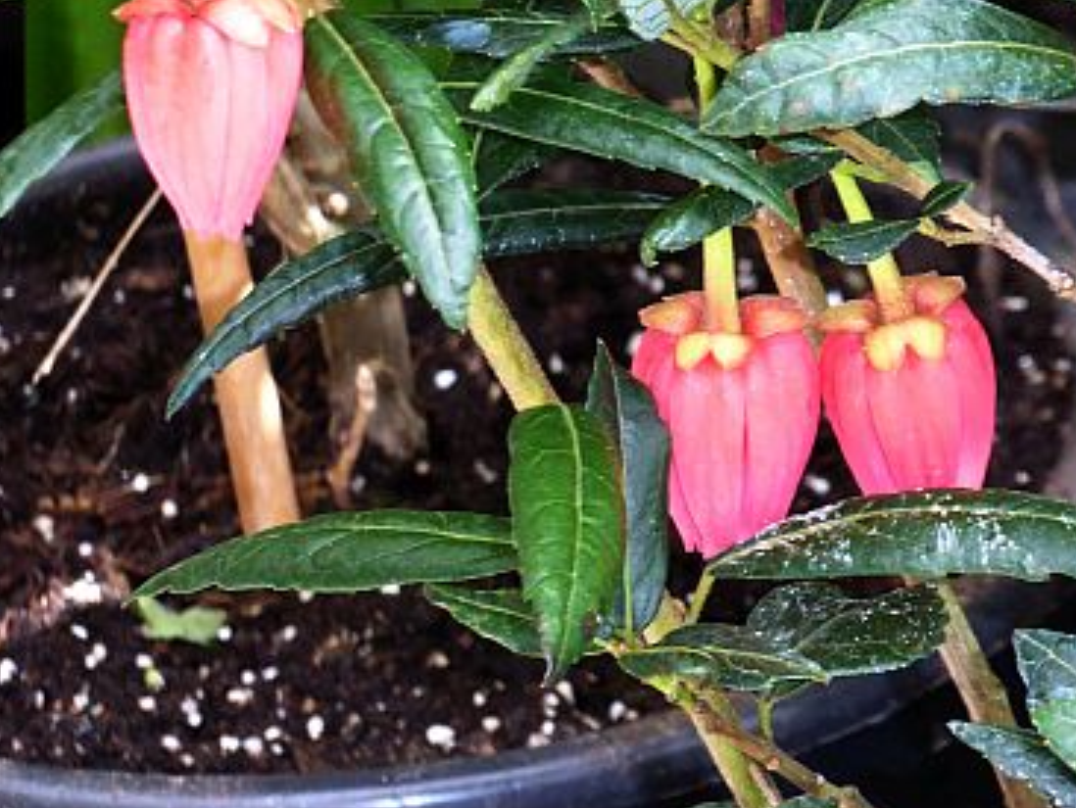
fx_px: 12068
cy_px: 135
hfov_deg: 5.1
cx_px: 826
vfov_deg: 3.8
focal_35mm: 388
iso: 640
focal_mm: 35.8
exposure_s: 1/60
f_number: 5.6
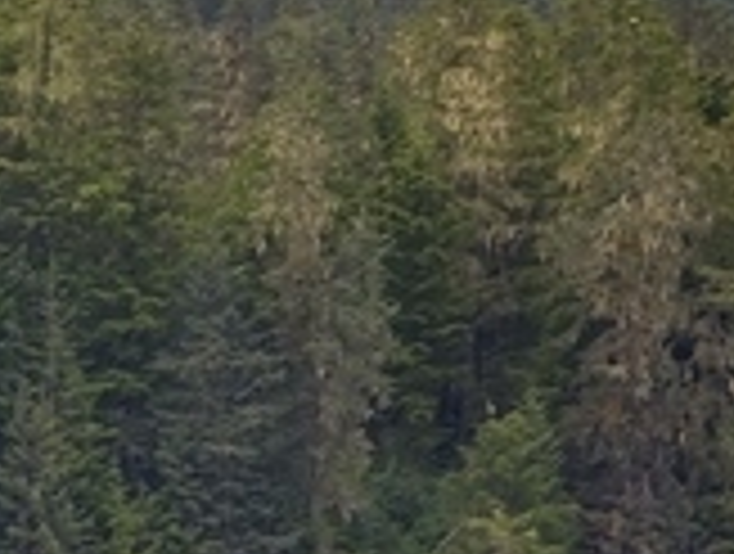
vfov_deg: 1.7
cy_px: 1396
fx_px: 18573
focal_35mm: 874
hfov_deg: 2.2
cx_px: -1108
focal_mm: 116
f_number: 6.3
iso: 100
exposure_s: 1/250
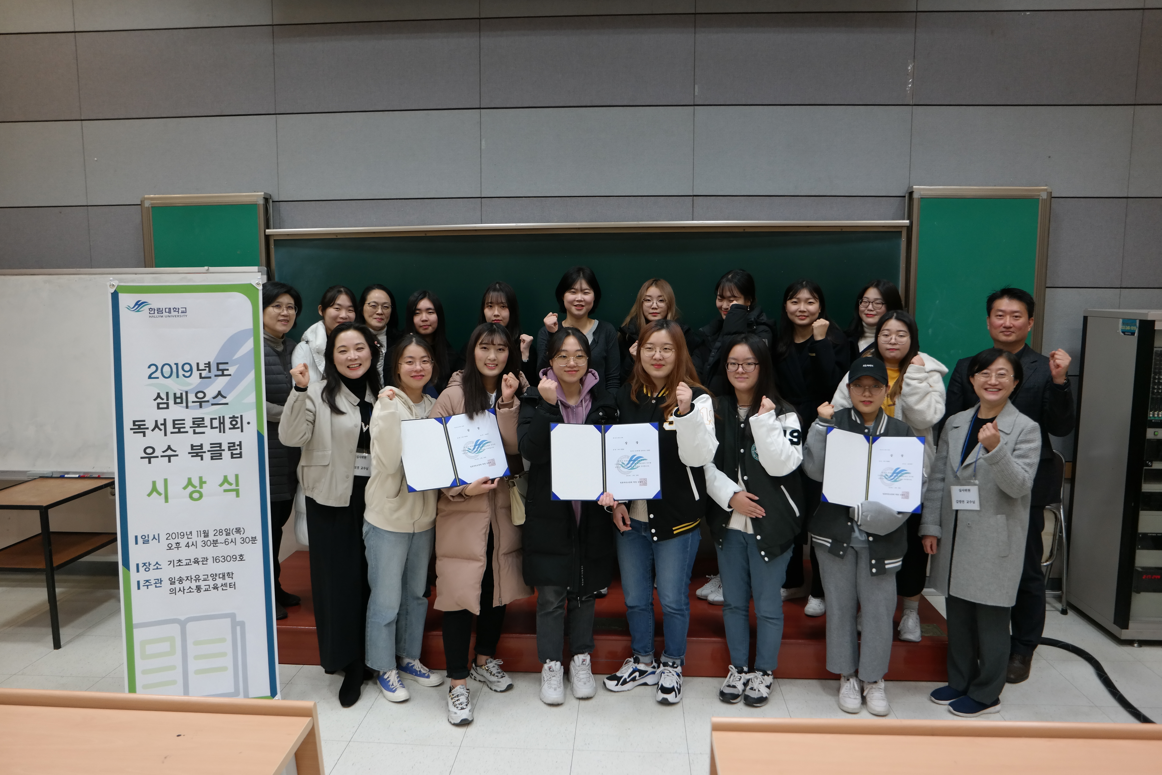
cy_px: 388
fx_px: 775
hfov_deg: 73.7
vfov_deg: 53.1
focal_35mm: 24
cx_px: 581
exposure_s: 1/30
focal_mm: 16
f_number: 3.5
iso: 400
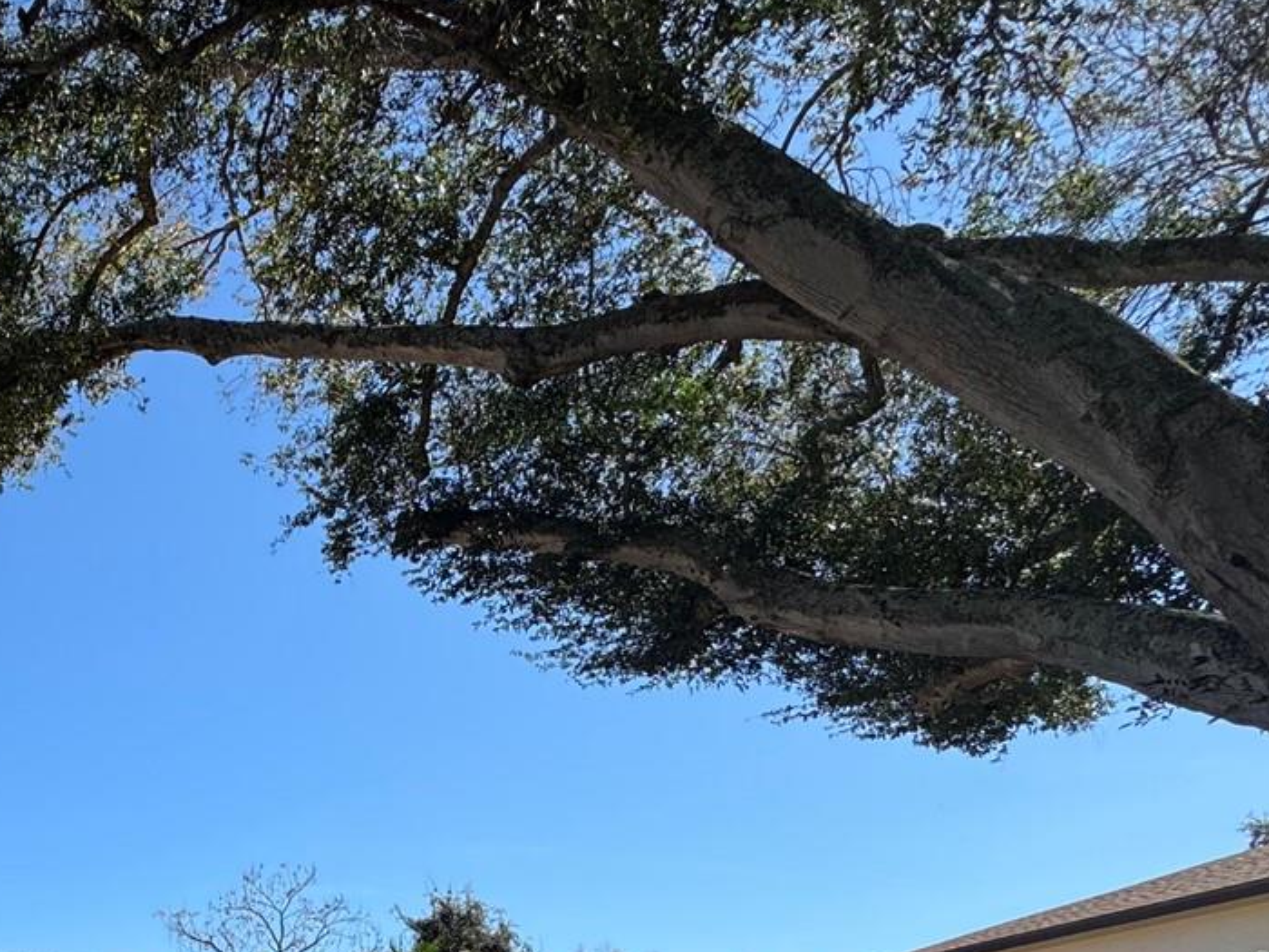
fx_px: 1173
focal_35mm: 32
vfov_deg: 38.8
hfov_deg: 46.5
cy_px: 963
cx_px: -27
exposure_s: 1/1709
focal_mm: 2.22
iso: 50
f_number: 2.2
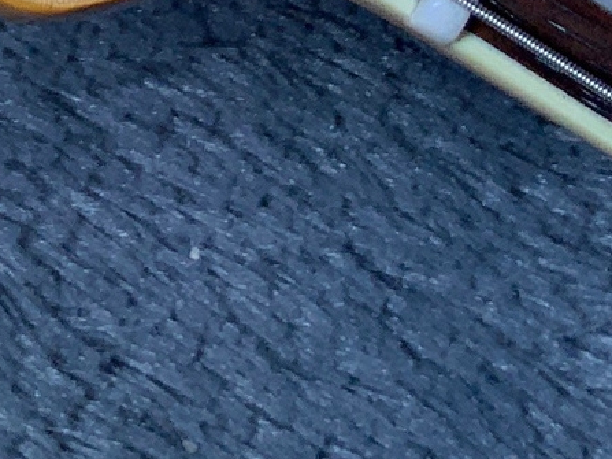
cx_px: -174
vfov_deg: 8.0
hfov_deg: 11.6
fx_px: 2934
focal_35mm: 166
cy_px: -793
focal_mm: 3
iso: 20
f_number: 1.8
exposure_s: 1/156
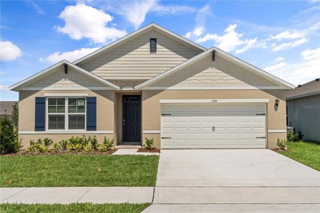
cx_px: 160
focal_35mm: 34
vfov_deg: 38.9
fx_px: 302
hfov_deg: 55.8
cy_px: 106
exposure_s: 1/125
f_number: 22
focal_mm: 34
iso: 160
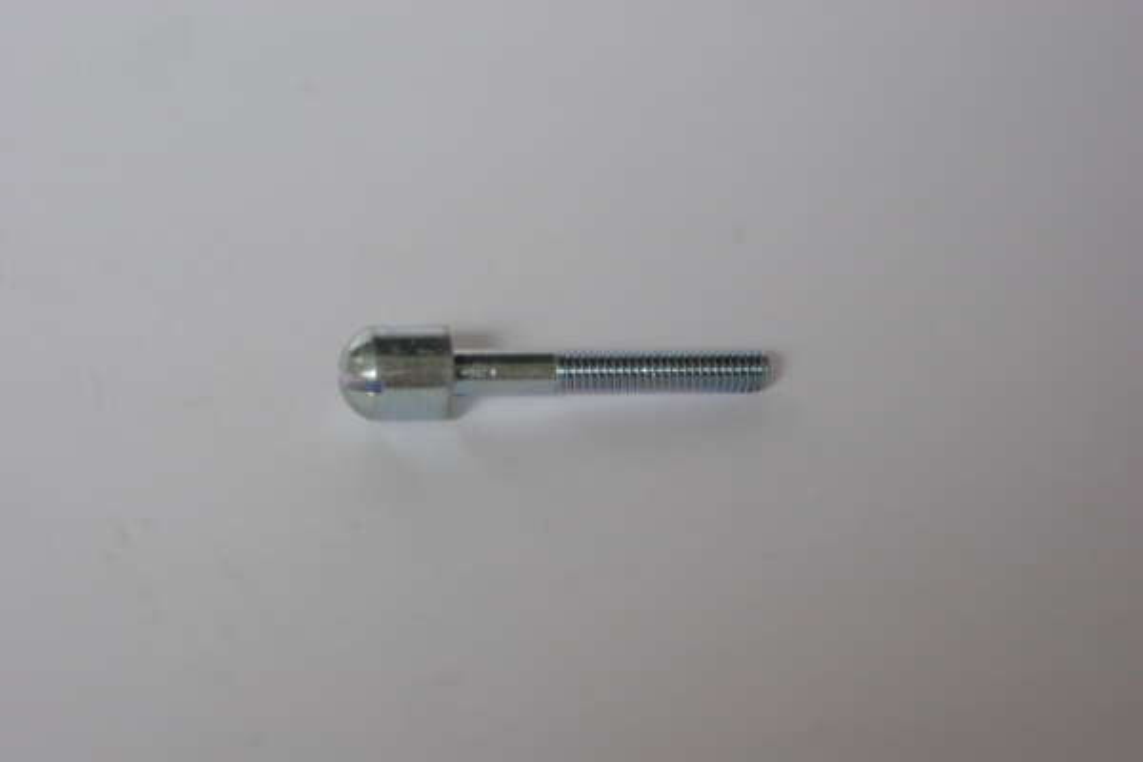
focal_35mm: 120
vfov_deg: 11.4
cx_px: 572
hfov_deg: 17.1
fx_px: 3810
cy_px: 381
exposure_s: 1/125
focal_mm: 80
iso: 800
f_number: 8
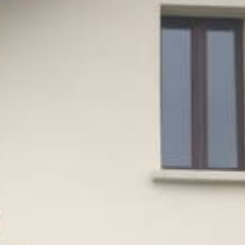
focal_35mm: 152
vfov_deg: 11.1
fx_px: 1217
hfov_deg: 11.1
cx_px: -123
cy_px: 359
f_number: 2.2
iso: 25
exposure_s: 1/50
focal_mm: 4.15
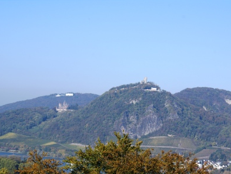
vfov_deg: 12.9
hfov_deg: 17.1
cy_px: 88
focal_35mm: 115
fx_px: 768
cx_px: 120
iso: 100
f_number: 11
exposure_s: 1/160
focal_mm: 70
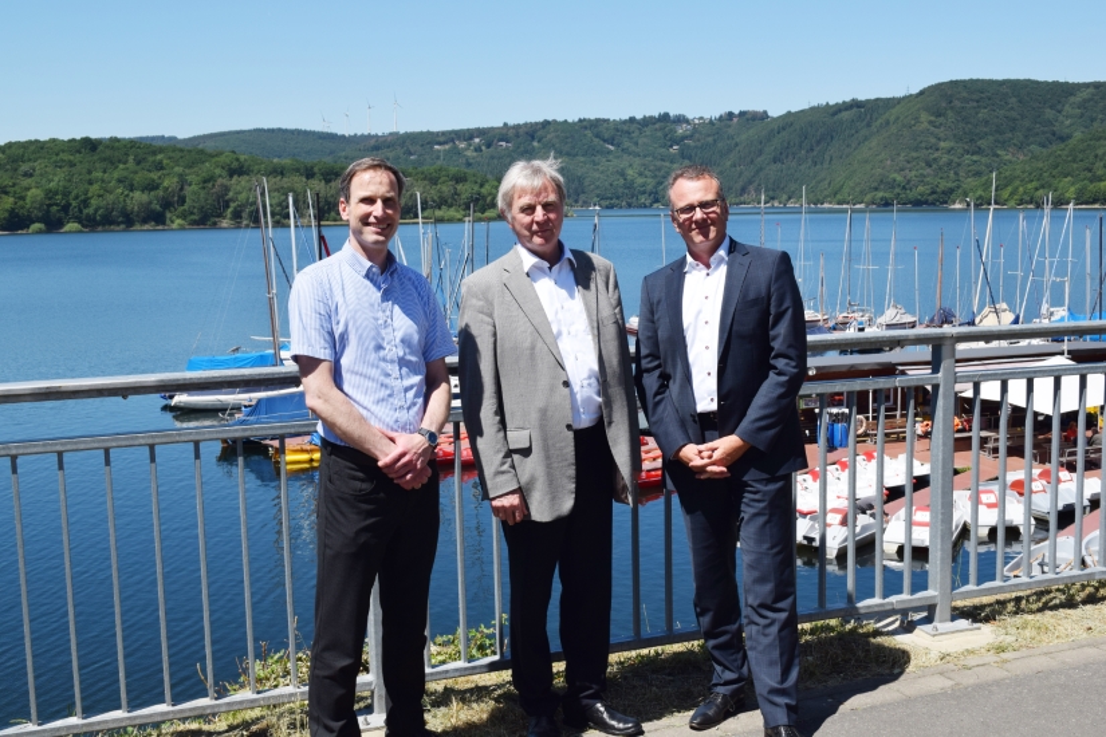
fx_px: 1290
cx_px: 553
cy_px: 368
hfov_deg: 46.4
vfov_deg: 31.9
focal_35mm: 42
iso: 200
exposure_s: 1/500
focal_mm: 28
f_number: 11
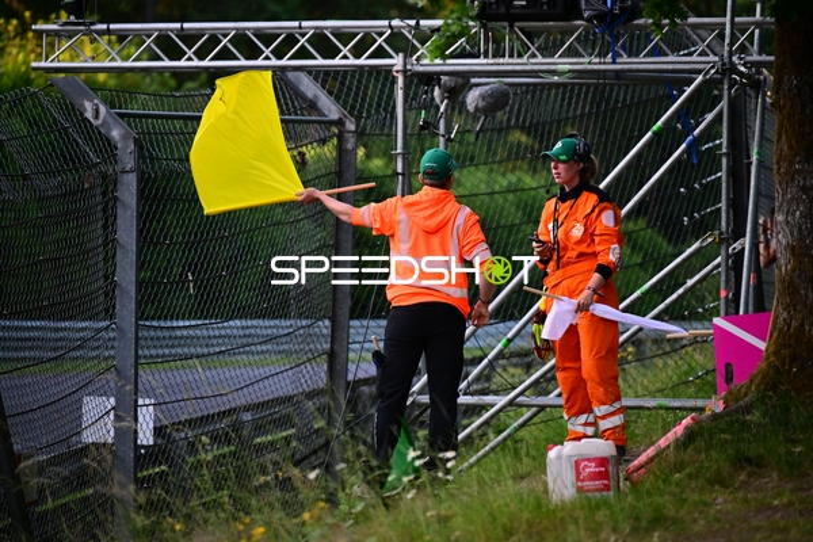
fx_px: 3387
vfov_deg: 9.1
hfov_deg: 13.7
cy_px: 271
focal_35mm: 150
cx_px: 406
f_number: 2.8
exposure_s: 1/4000
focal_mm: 150
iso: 2800
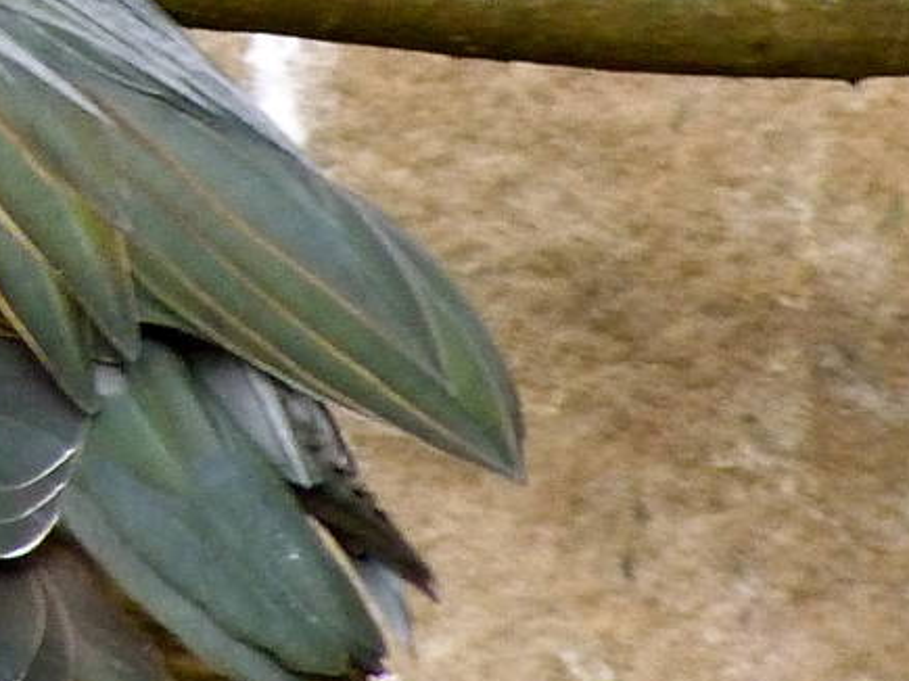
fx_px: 77129
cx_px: -554
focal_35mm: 2938
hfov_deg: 0.7
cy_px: 44
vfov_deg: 0.5
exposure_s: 1/125
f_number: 5.2
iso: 320
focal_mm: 108
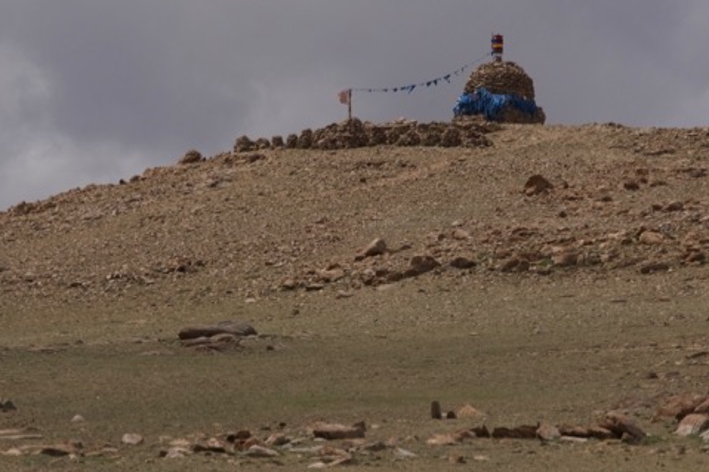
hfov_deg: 5.5
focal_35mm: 376
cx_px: 303
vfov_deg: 3.7
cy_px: 125
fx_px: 7402
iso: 640
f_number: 7.1
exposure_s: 1/3200
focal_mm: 200
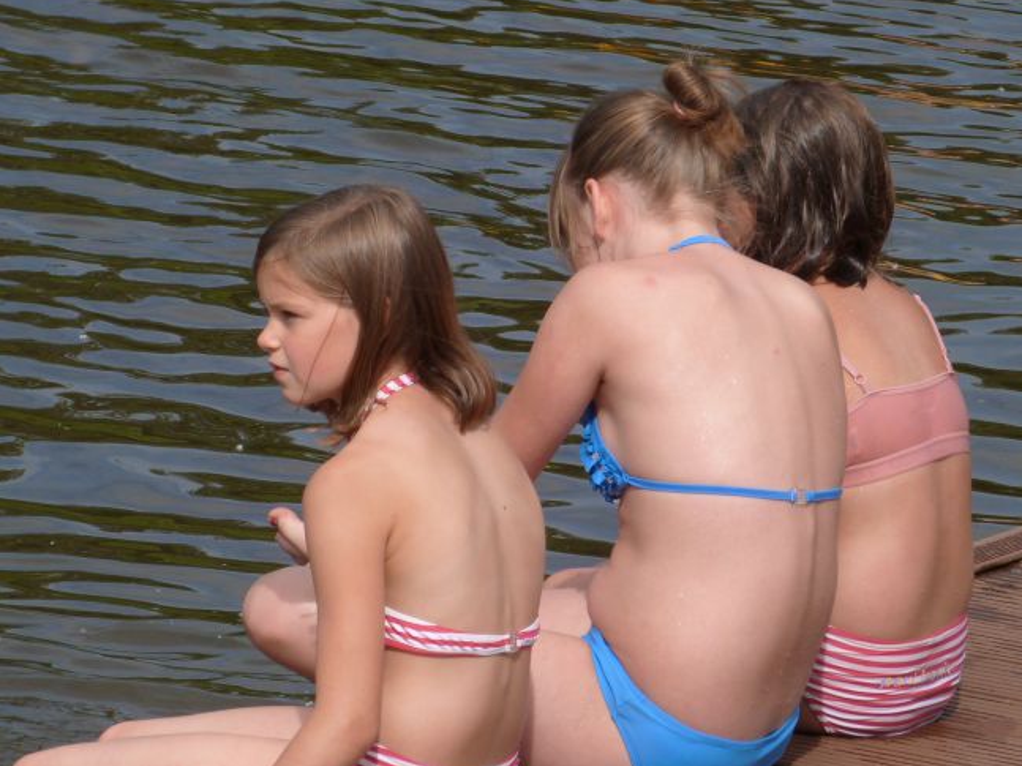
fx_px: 12929
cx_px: 580
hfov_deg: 4.5
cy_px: 341
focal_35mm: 438
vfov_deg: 3.4
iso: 100
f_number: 5.6
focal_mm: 63.7
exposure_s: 1/640
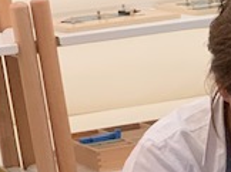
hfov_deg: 9.1
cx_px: 432
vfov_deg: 7.0
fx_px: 1373
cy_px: 308
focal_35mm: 206
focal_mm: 6
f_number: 2.4
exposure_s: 1/60
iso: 400
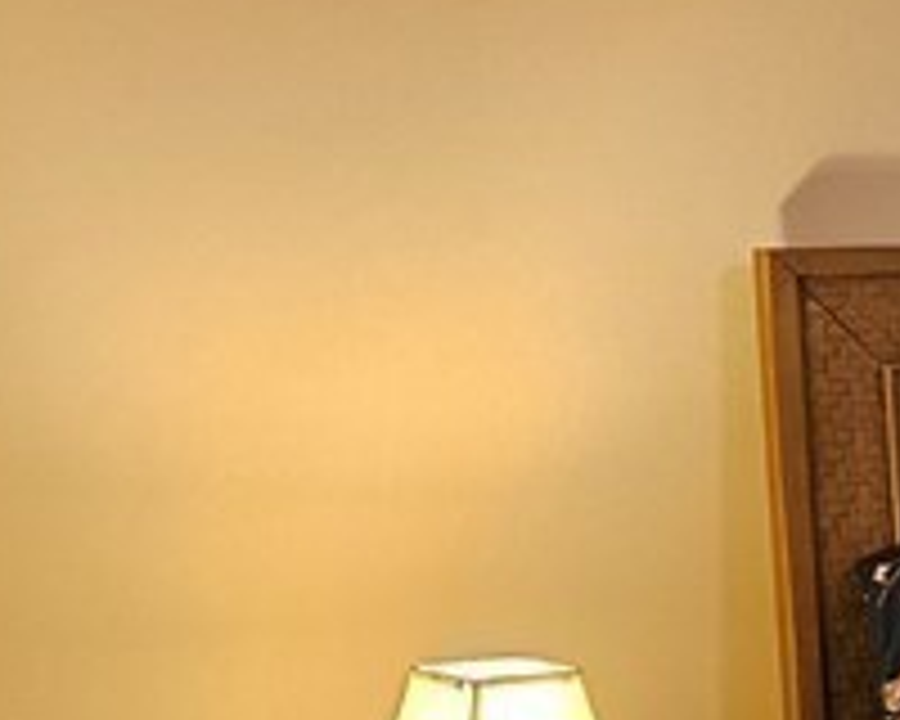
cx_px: 1881
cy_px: 513
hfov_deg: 13.8
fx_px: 3063
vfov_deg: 13.4
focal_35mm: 115
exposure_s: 1/120
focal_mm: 5.4
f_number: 1.8
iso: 320
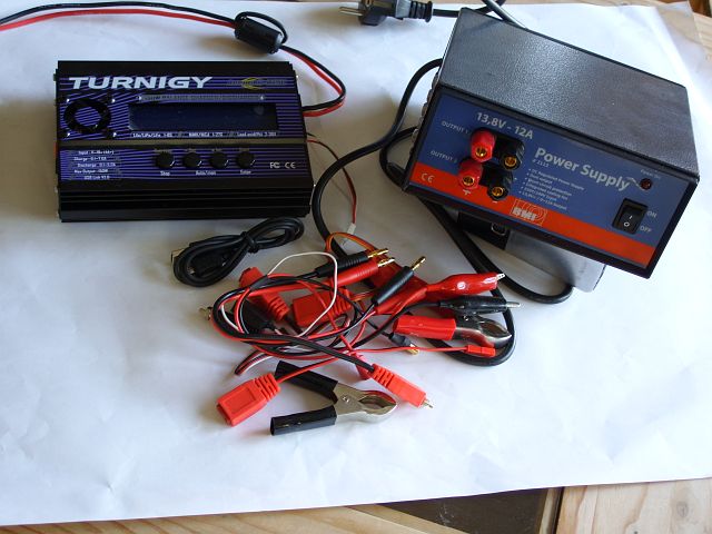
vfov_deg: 23.3
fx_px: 1296
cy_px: 267
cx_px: 356
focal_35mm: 63
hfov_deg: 30.7
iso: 50
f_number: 3.2
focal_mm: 12.95
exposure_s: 1/11
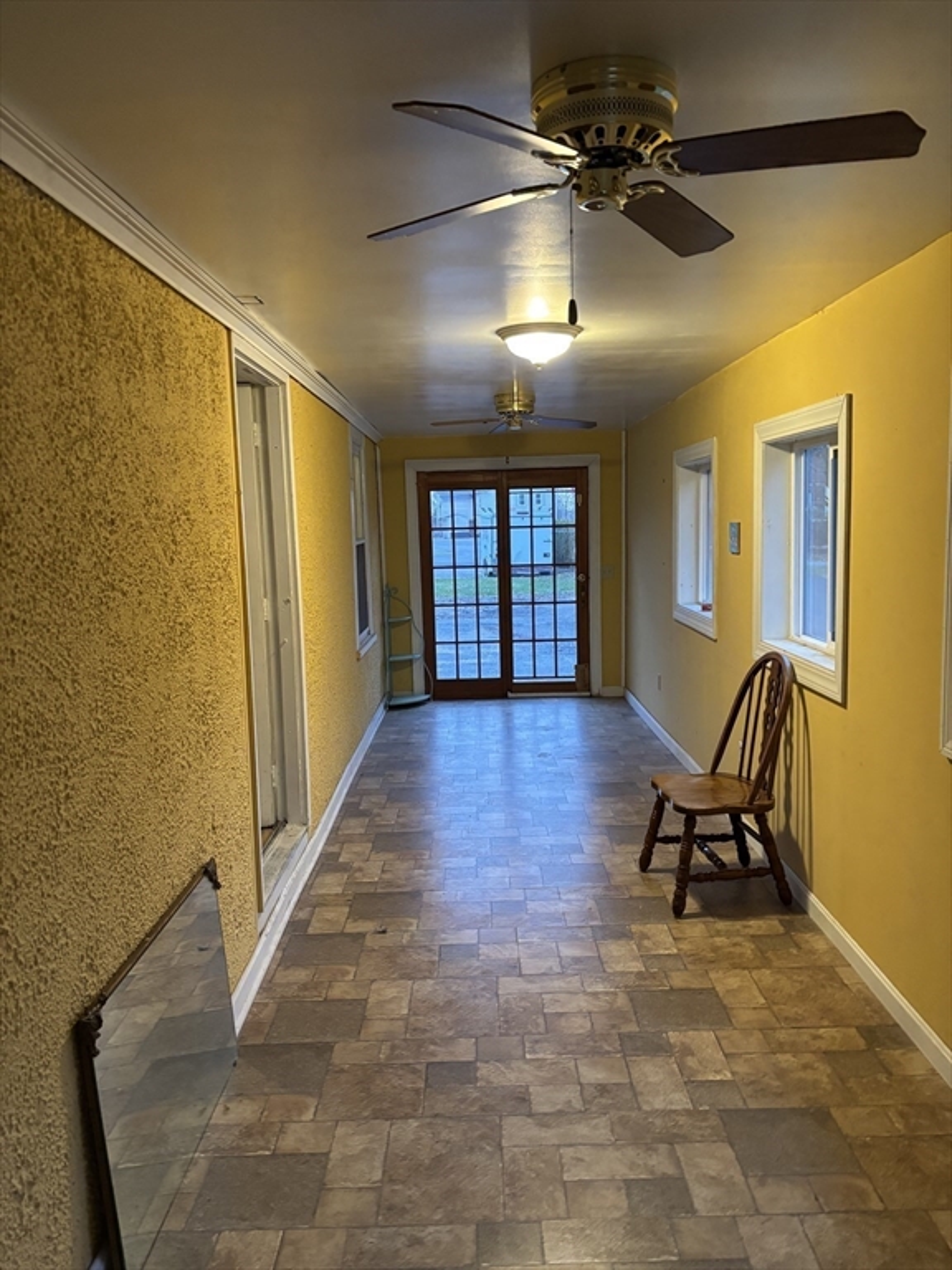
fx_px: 953
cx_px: 476
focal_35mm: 26
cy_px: 635
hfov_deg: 53.1
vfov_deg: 67.3
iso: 400
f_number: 1.6
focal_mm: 5.96
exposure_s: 1/60
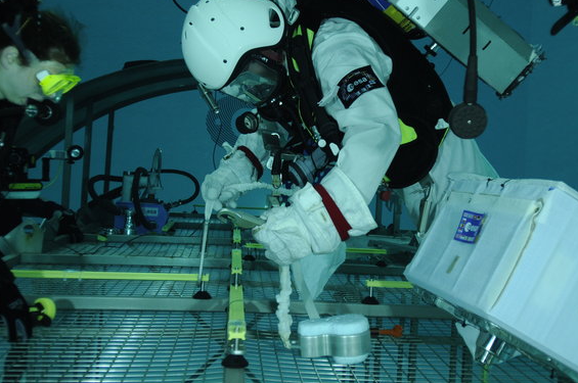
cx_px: 329
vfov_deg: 27.9
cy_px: 152
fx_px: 770
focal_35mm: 48
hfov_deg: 41.1
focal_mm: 24
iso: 560
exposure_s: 1/40
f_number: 4.5
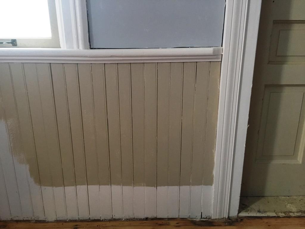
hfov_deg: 61.7
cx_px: 152
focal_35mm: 29
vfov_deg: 48.2
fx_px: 256
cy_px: 114
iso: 200
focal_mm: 4.15
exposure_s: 1/17
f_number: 2.2
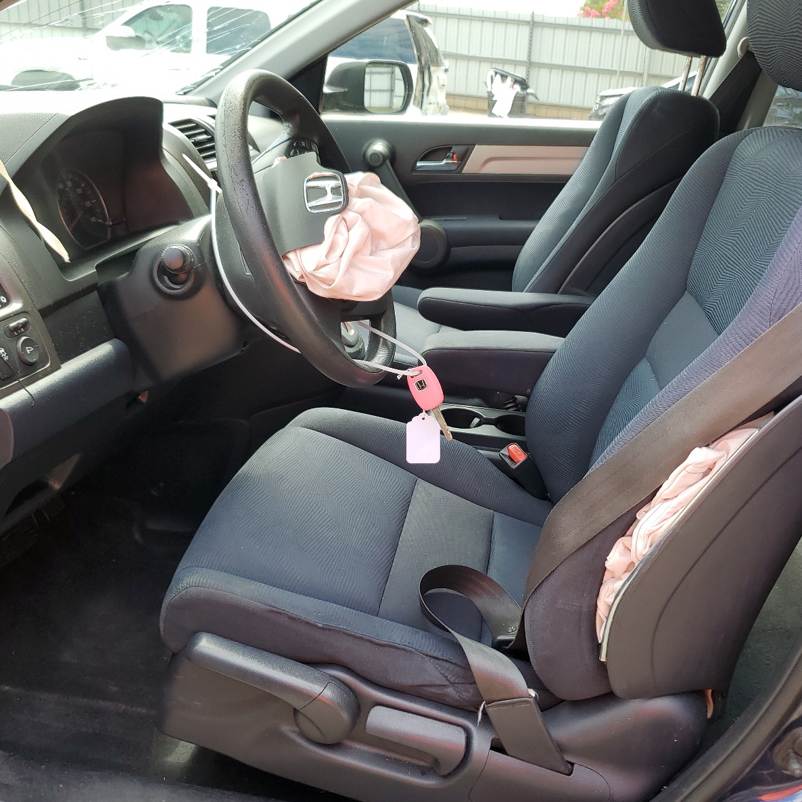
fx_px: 813
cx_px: 418
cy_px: 398
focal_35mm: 31
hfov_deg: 52.5
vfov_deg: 52.5
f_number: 1.5
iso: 50
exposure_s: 1/256
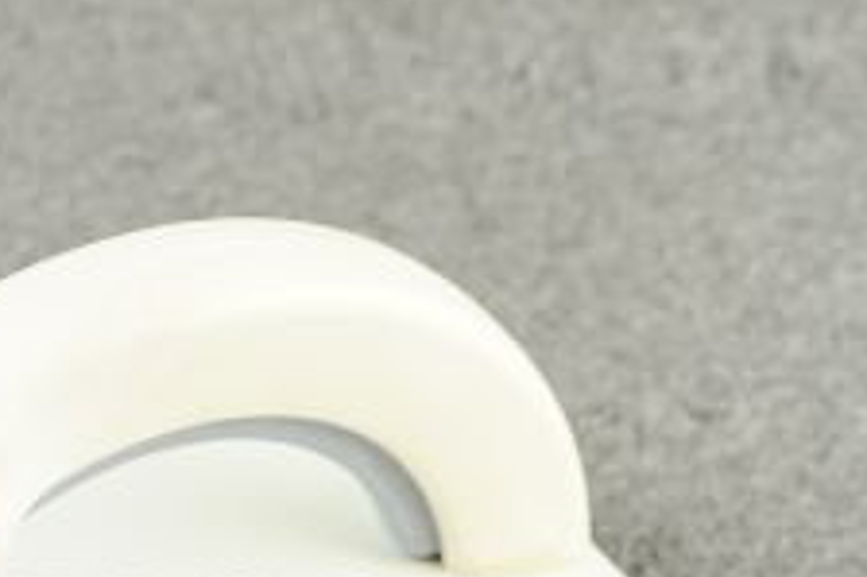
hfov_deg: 13.9
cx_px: 116
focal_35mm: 147
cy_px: 680
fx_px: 3538
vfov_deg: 9.2
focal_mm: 55
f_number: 6.3
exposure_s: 1/100
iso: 800
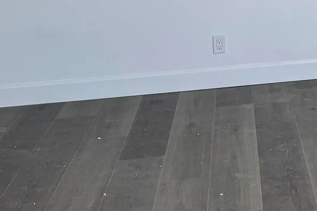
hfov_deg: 21.4
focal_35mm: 86
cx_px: 410
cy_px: -47
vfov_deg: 15.3
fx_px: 757
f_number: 1.78
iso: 80
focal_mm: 6.76
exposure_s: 1/241
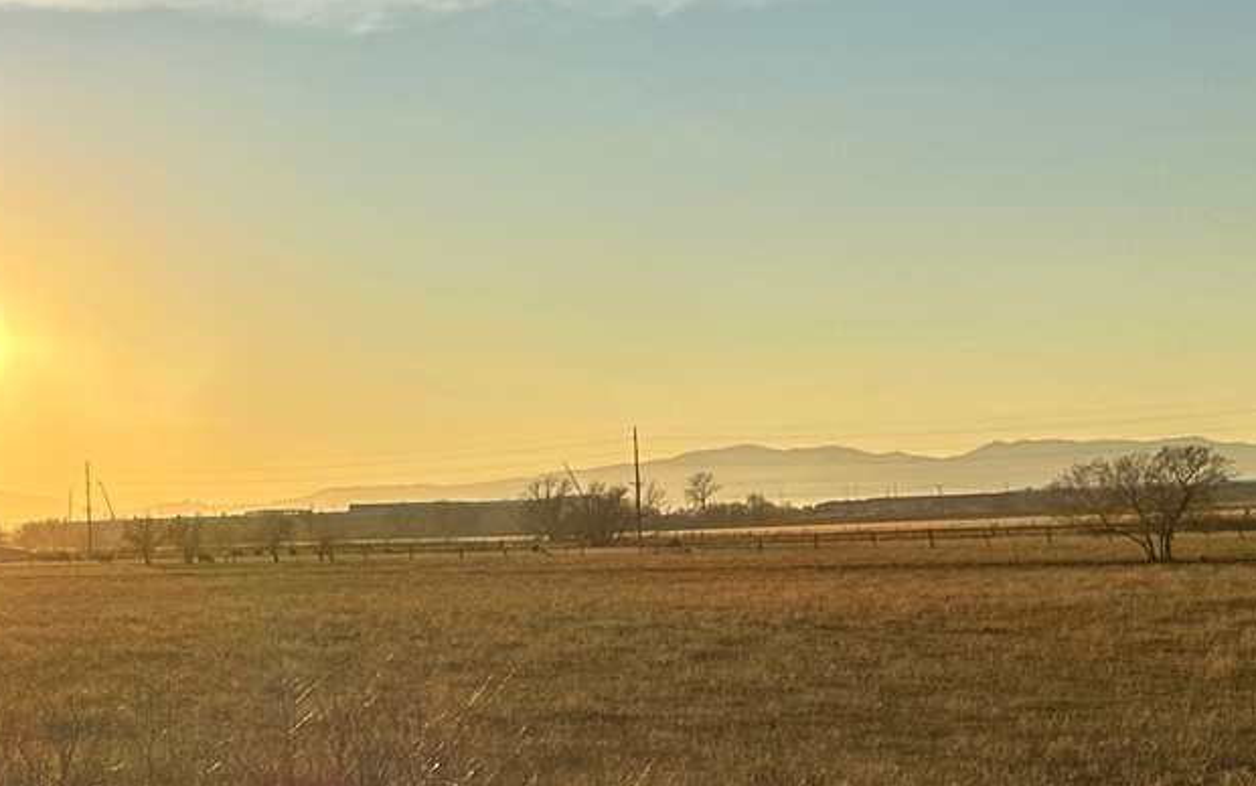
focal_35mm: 84
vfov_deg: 15.5
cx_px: -612
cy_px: 304
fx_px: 2876
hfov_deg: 21.0
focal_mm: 6.86
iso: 80
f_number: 1.78
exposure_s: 1/6623
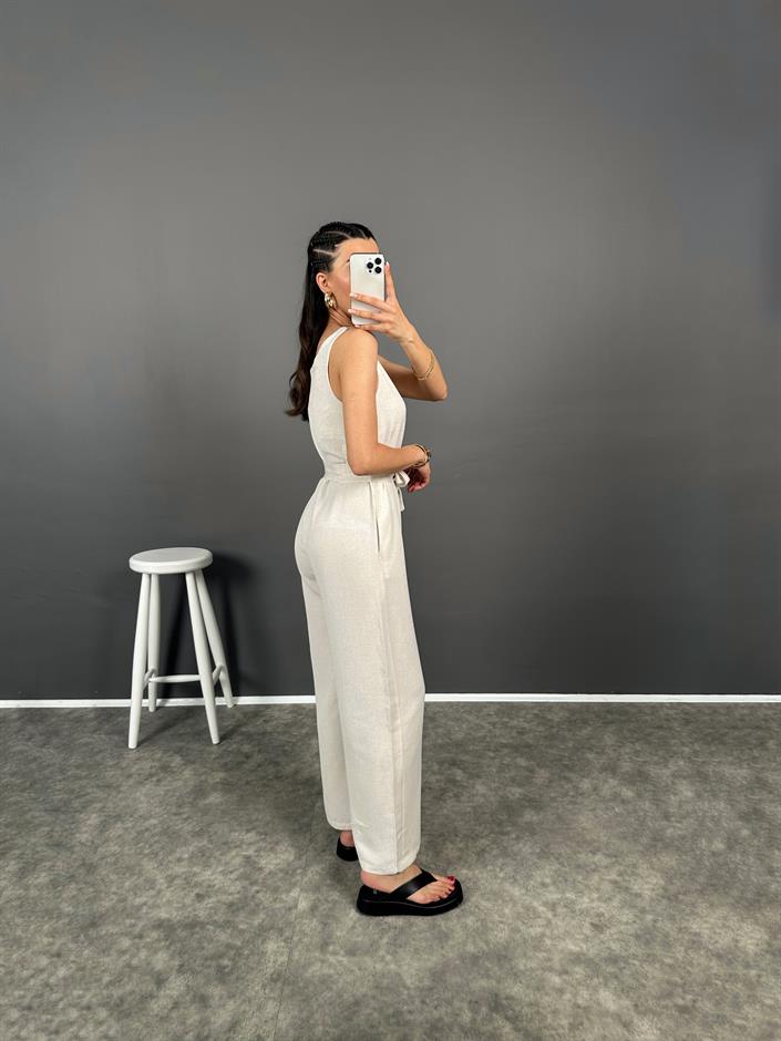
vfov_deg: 71.6
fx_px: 722
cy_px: 520
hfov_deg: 56.8
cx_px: 390
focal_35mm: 24
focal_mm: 6.86
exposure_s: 1/121
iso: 80
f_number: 1.78
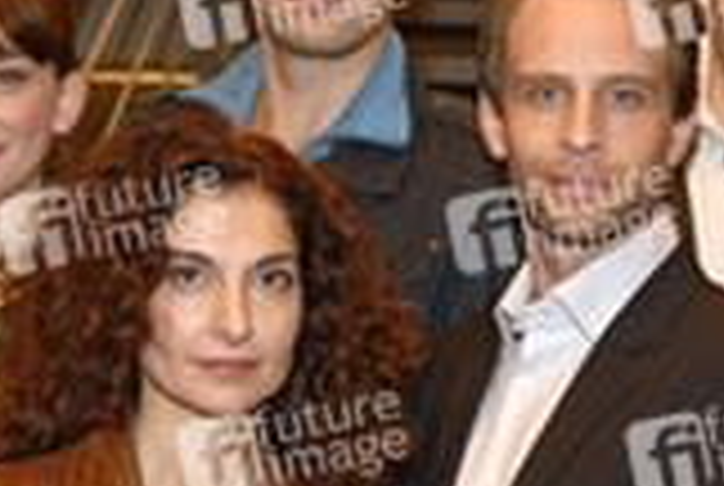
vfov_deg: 10.6
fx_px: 2607
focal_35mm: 129
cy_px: 333
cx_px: 616
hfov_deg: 15.7
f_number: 4
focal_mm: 31
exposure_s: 1/80
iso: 400
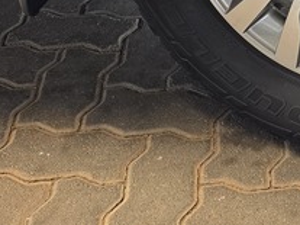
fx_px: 987
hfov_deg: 16.4
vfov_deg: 11.3
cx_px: 384
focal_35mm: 114
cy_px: -267
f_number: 1.7
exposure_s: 1/180
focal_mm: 6.25
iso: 200
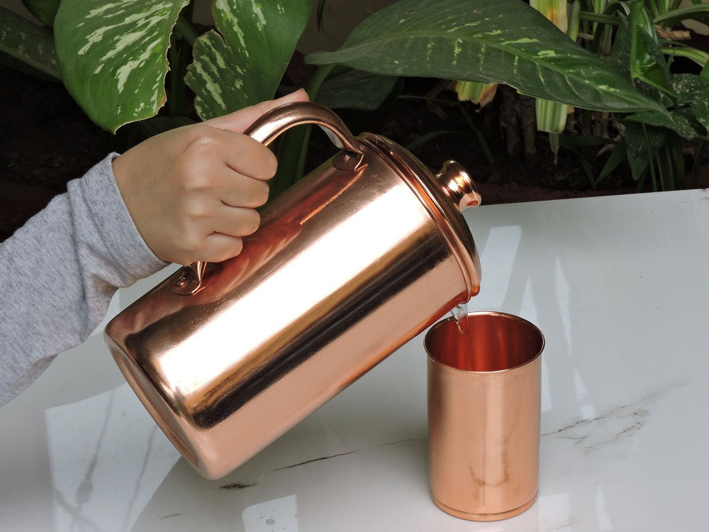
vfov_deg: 11.0
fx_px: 2765
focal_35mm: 135
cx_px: 354
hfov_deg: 14.6
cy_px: 266
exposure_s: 1/80
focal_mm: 24.2
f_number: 8
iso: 100
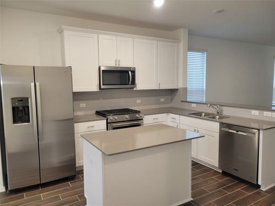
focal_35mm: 26
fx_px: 207
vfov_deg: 53.1
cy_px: 103
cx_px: 138
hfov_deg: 67.3
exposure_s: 1/60
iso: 200
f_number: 1.8
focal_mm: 5.4
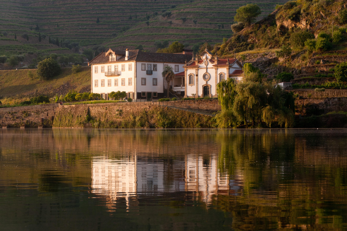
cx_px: 174
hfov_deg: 20.9
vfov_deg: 14.0
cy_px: 116
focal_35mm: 98
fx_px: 939
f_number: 7.1
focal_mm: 65
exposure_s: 1/200
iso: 200
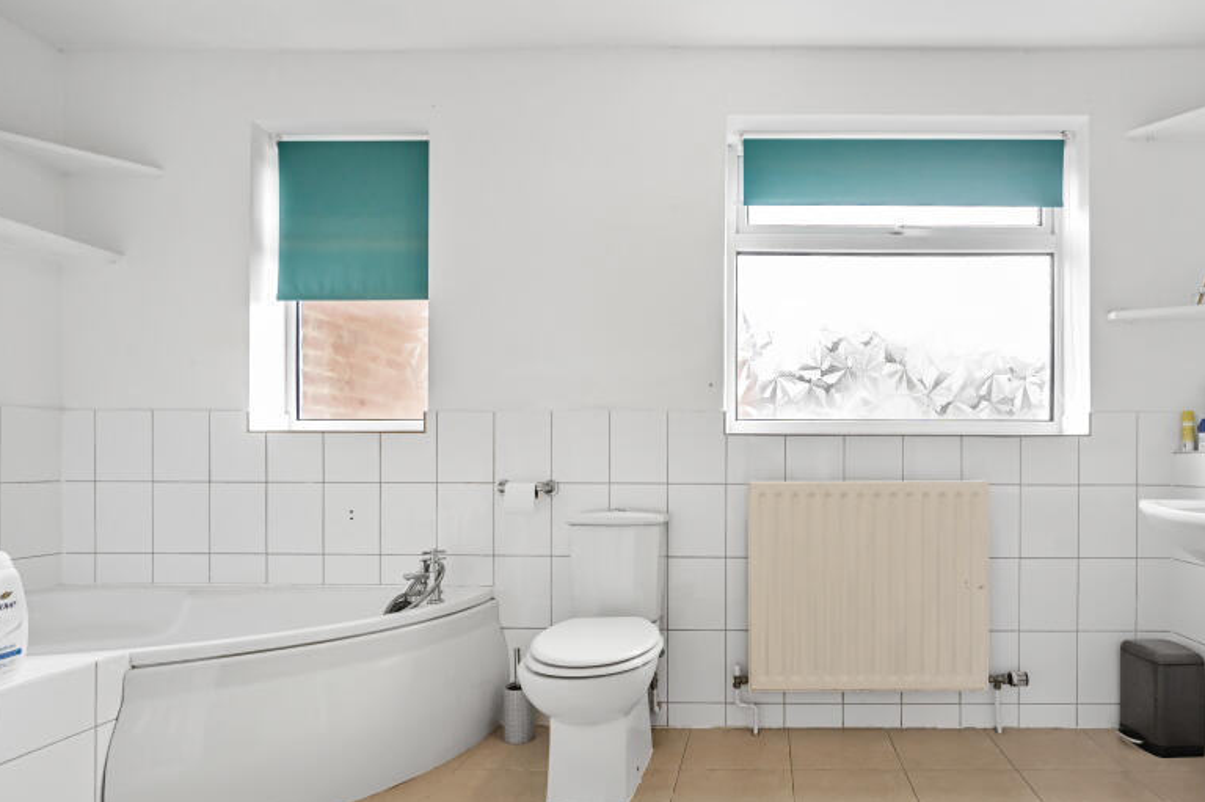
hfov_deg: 82.4
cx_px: 756
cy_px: 464
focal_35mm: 20
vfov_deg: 61.5
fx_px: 669
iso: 400
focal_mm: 15
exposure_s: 1/200
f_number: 6.3
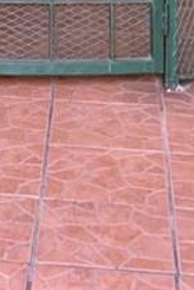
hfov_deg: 8.7
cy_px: -462
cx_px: -91
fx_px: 1249
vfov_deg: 10.7
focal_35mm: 155
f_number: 1.8
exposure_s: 1/121
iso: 80
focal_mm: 4.25
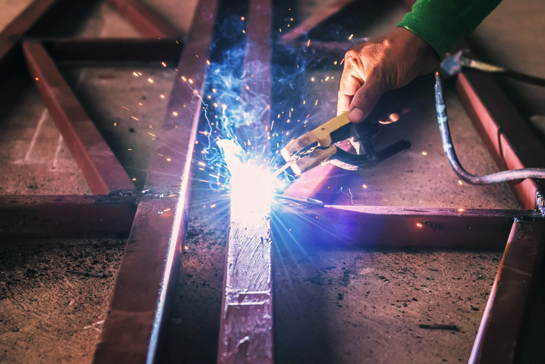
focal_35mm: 68
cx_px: 272
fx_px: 1022
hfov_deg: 29.9
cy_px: 182
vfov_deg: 20.2
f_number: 3.5
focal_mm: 45
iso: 250
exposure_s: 1/320
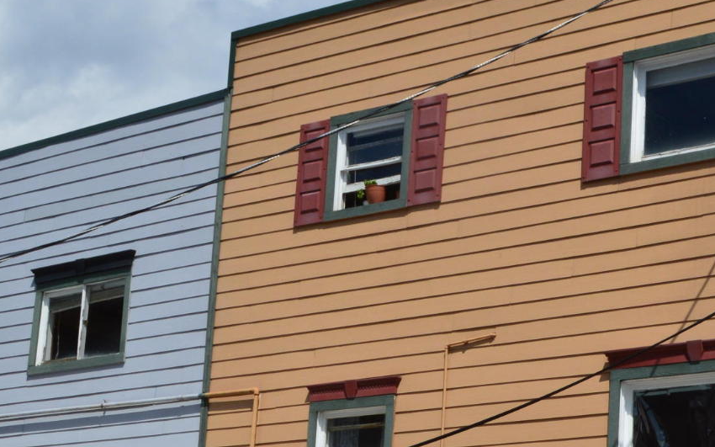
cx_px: 511
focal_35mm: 83
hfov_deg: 24.7
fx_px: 1617
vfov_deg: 15.5
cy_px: 407
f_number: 11
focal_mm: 20
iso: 250
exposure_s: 1/500
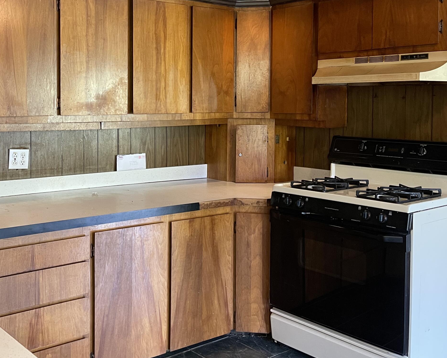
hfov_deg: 45.9
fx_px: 516
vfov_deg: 37.8
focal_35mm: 39
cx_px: 137
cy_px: 119
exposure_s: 1/60
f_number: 1.6
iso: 500
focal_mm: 5.1
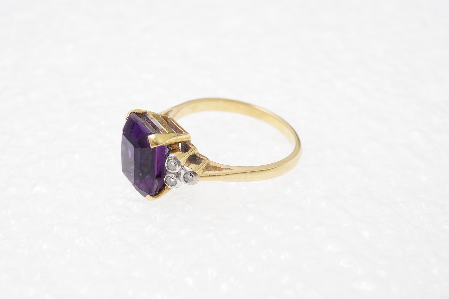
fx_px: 624
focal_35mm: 50
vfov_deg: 27.0
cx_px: 219
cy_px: 163
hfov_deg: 39.6
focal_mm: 30
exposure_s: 1/125
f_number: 20
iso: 320
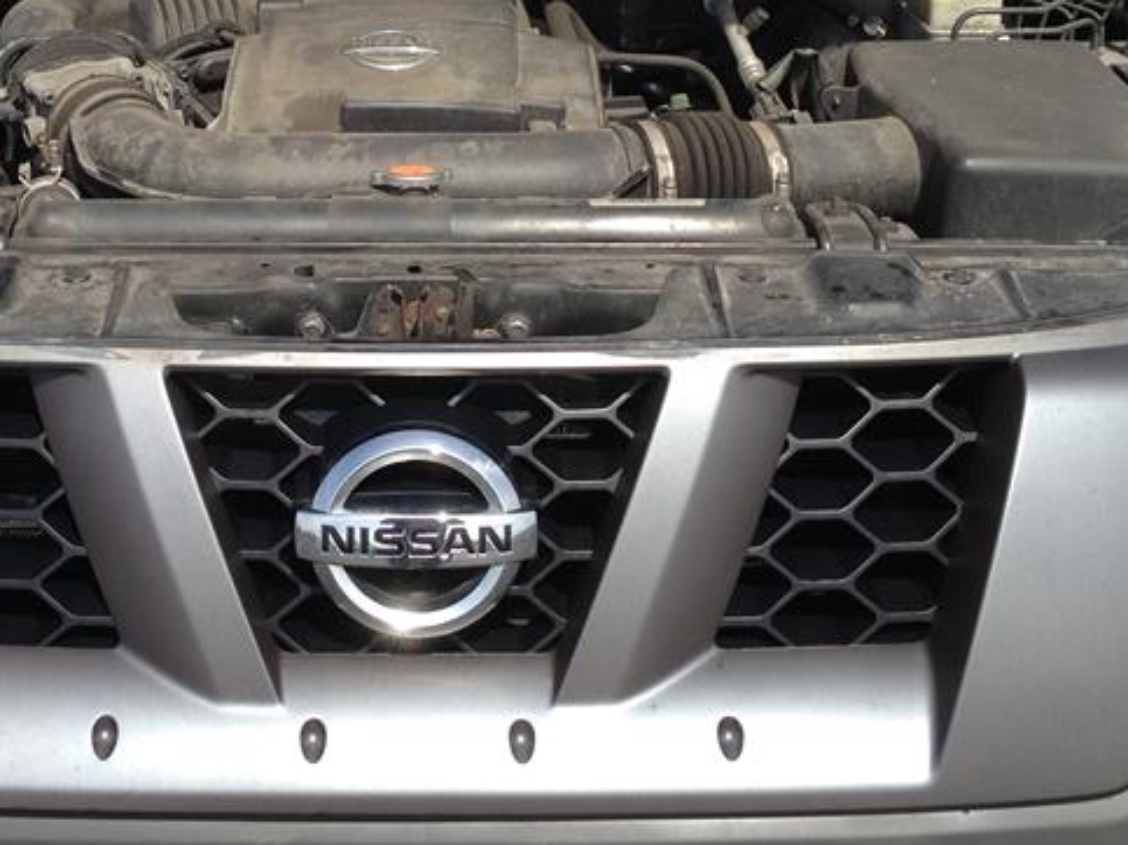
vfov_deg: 20.8
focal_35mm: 70
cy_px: 184
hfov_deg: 27.7
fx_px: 2280
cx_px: 406
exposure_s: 1/1004
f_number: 2.4
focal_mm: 4.13
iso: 50
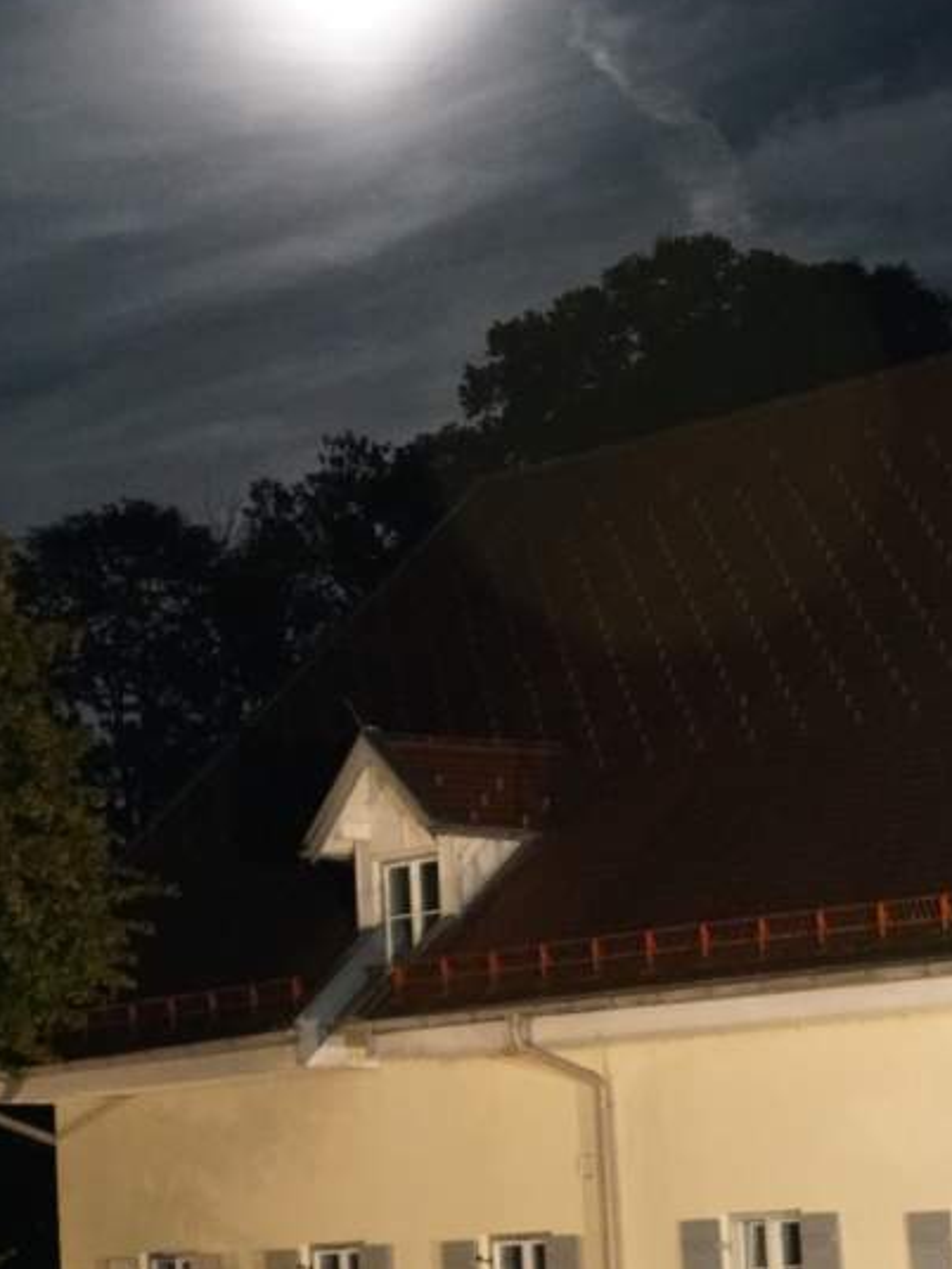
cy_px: 265
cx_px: -307
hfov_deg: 12.1
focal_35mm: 119
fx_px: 4364
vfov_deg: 16.4
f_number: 4.5
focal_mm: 41
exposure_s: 1/1.25
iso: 6400
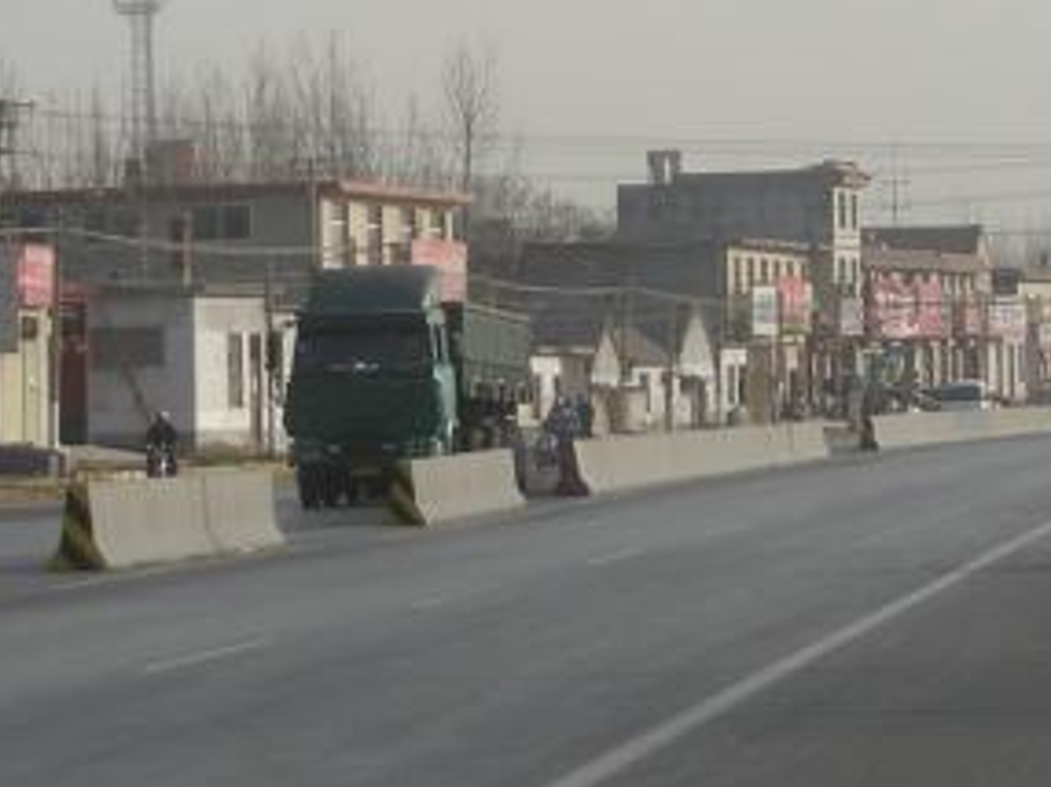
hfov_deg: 6.9
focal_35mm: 286
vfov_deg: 5.2
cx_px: 430
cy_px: -250
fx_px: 8676
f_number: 4.7
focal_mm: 17.1
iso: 50
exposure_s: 1/354
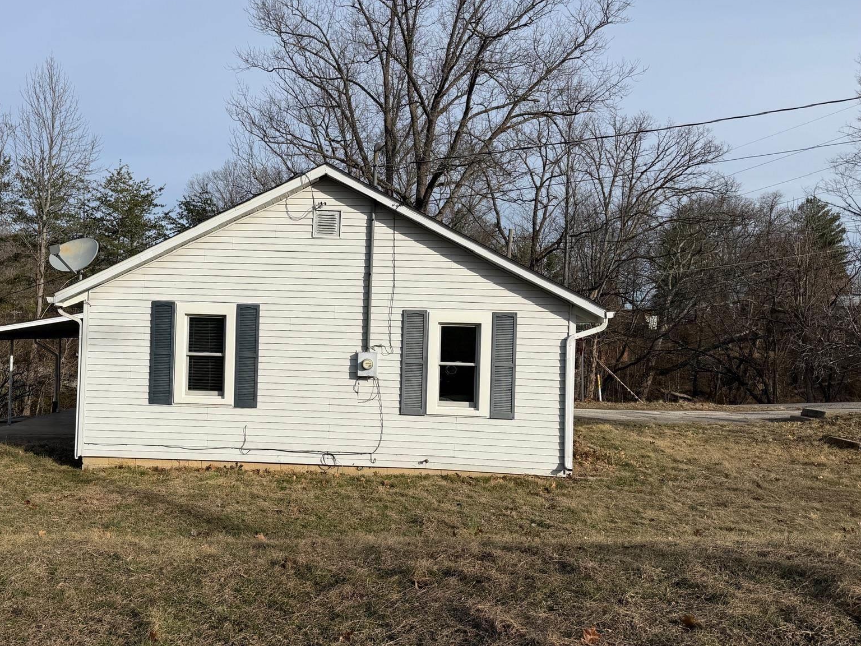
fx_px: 796
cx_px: 302
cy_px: 324
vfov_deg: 44.2
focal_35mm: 32
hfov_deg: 55.9
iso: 80
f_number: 1.78
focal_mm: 6.76
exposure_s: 1/6711
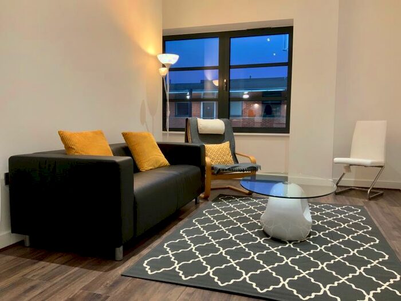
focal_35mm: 29
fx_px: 336
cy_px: 150
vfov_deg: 48.2
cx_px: 200
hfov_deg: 61.7
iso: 200
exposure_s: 1/60
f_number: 1.8
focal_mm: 3
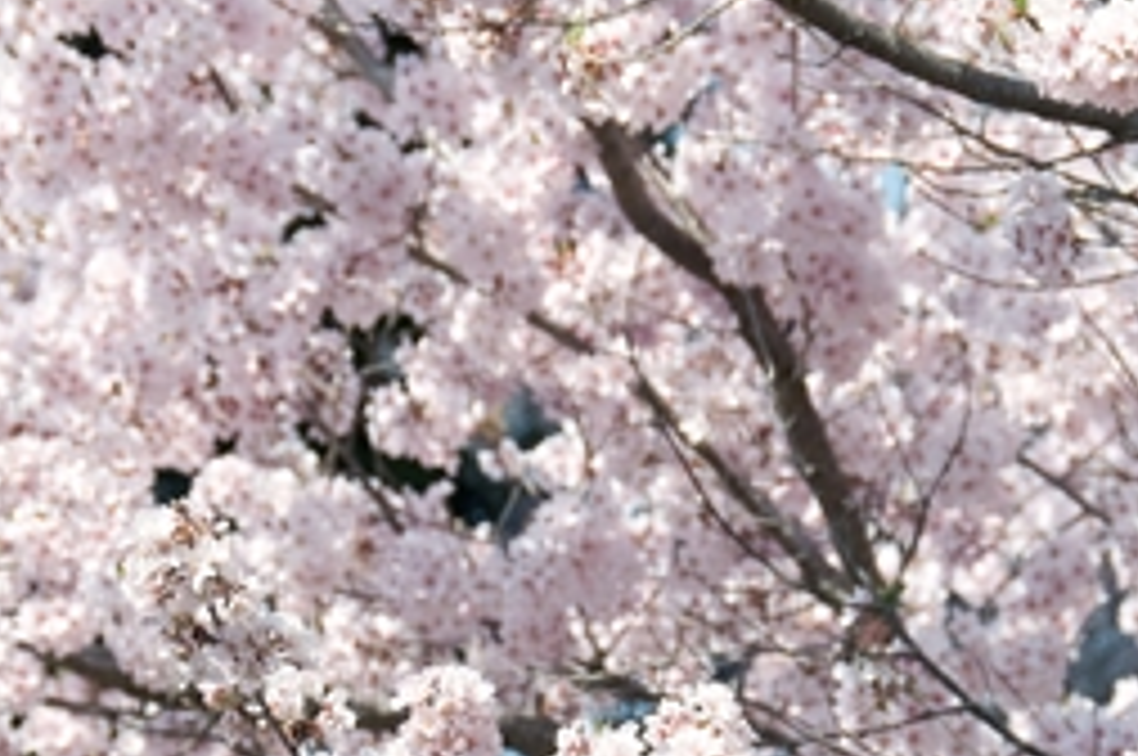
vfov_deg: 1.1
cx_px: 513
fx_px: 40441
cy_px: 1168
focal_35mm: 1281
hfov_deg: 1.6
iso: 200
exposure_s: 1/320
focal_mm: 270
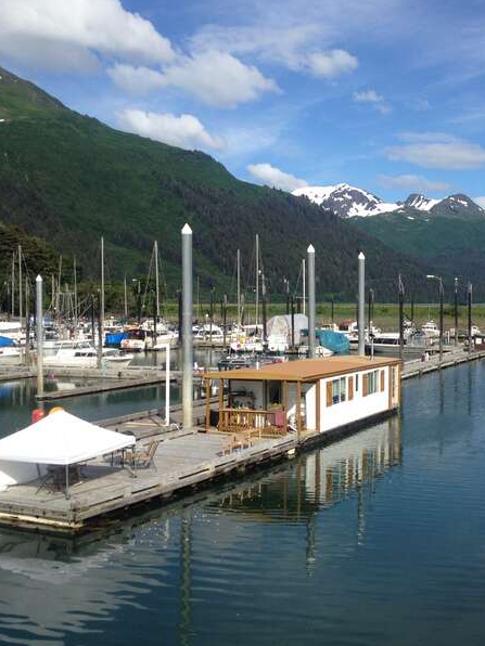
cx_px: 358
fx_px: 878
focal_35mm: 47
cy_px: 323
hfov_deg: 30.4
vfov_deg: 40.4
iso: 50
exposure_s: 1/1783
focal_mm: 4.28
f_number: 2.4
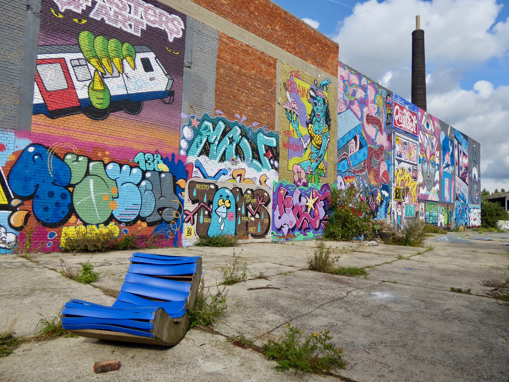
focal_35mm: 24
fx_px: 353
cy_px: 191
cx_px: 254
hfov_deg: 71.6
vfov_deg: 56.8
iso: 80
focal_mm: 4.3
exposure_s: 1/800
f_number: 3.3
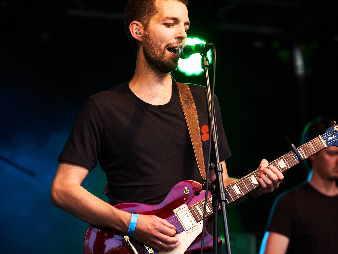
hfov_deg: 9.2
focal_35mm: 215
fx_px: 2100
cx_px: 190
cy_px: 127
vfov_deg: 6.9
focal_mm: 198
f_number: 4
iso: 640
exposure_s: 1/250
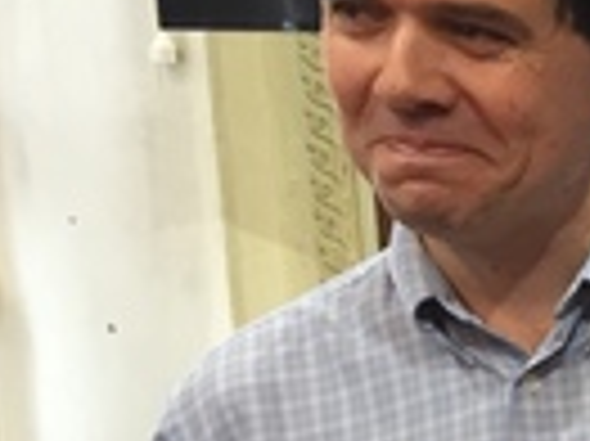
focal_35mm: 161
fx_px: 2742
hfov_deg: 10.2
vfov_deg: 8.7
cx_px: 1558
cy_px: 875
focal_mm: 4.15
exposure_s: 1/33
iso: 100
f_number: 2.2
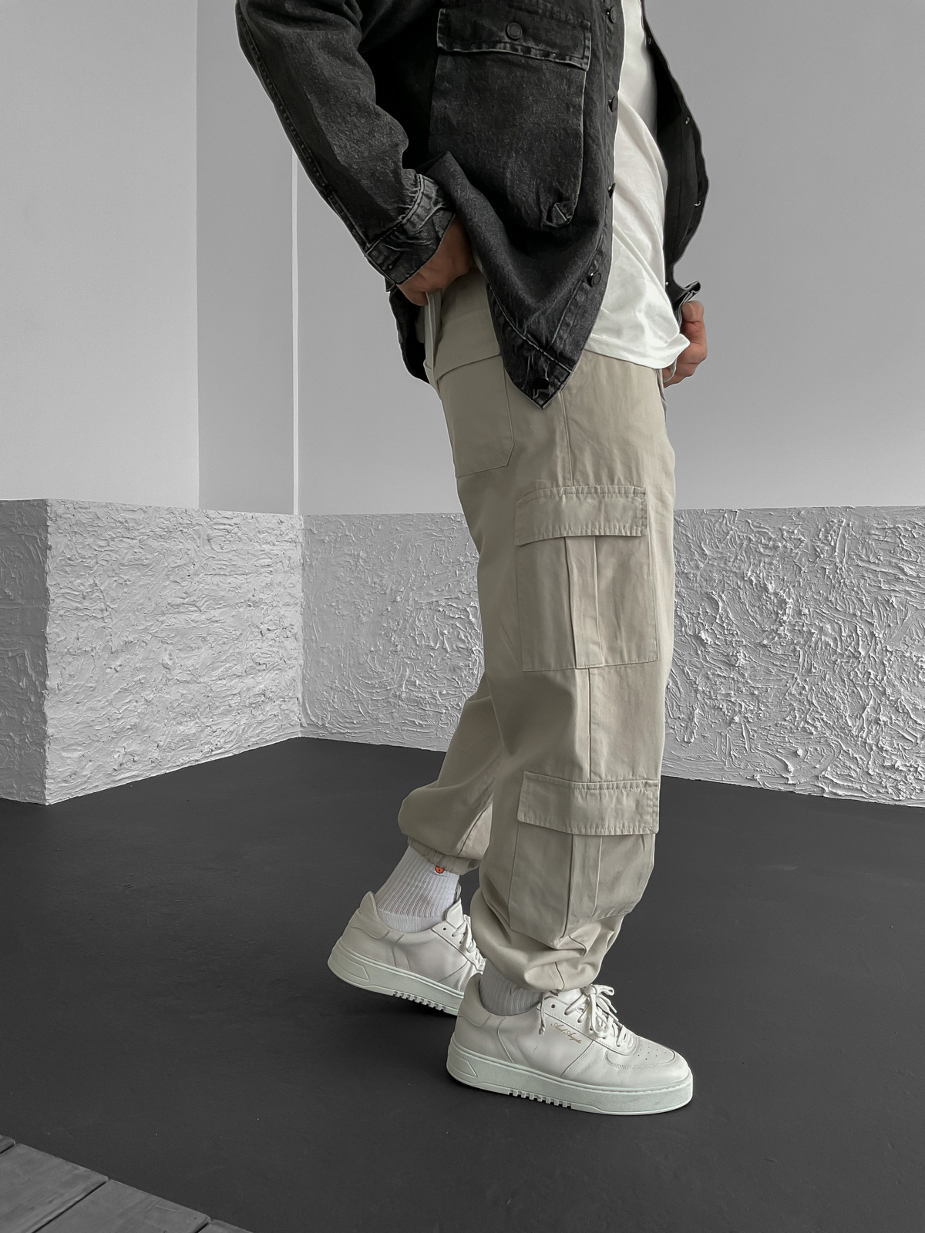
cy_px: 616
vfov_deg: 61.7
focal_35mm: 29
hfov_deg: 48.2
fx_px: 1033
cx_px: 462
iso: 64
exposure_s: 1/120
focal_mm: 3
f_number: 1.8
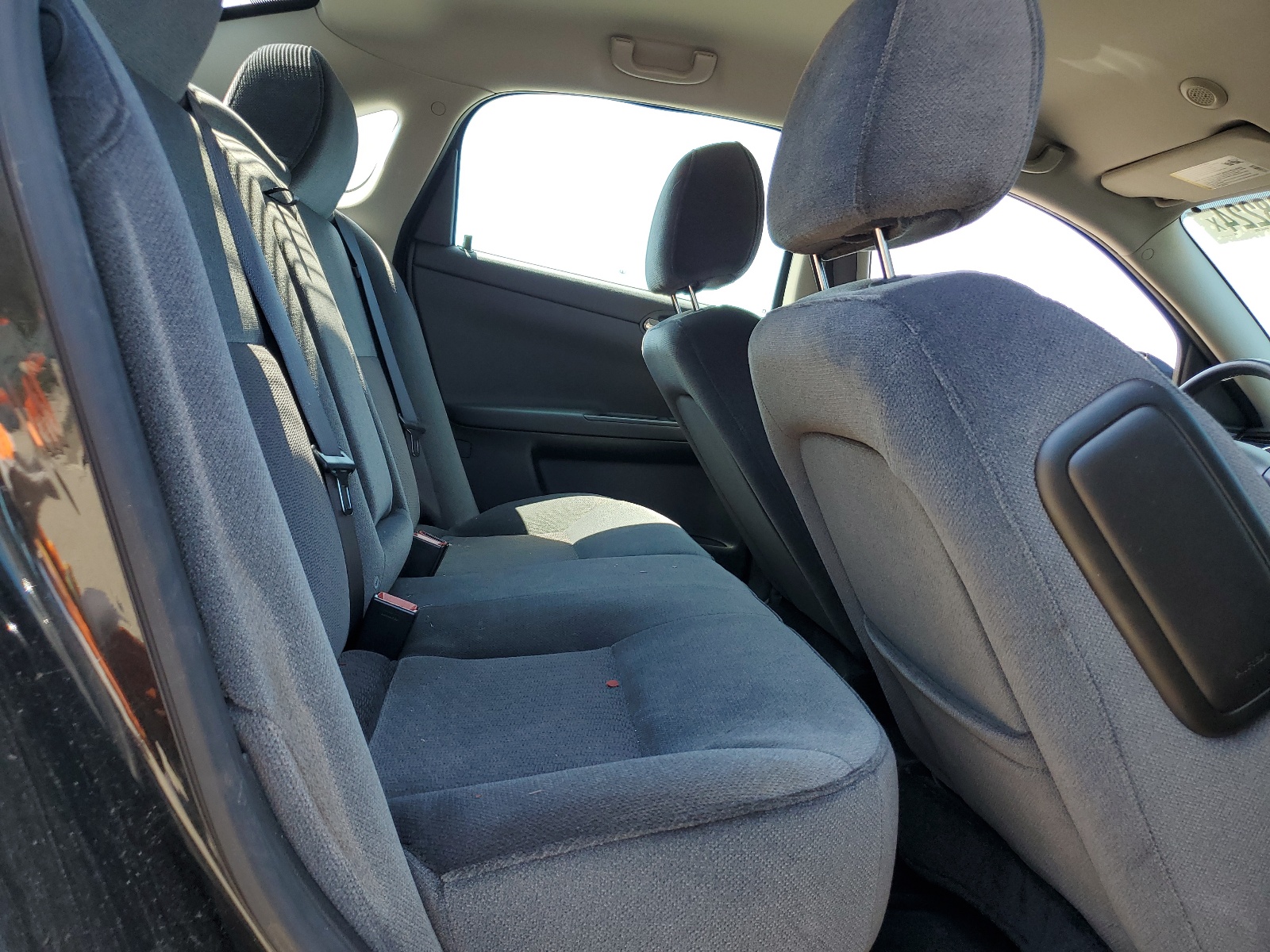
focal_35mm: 26
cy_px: 476
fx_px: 954
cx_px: 635
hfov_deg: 67.3
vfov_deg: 53.1
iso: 50
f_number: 1.5
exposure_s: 1/323
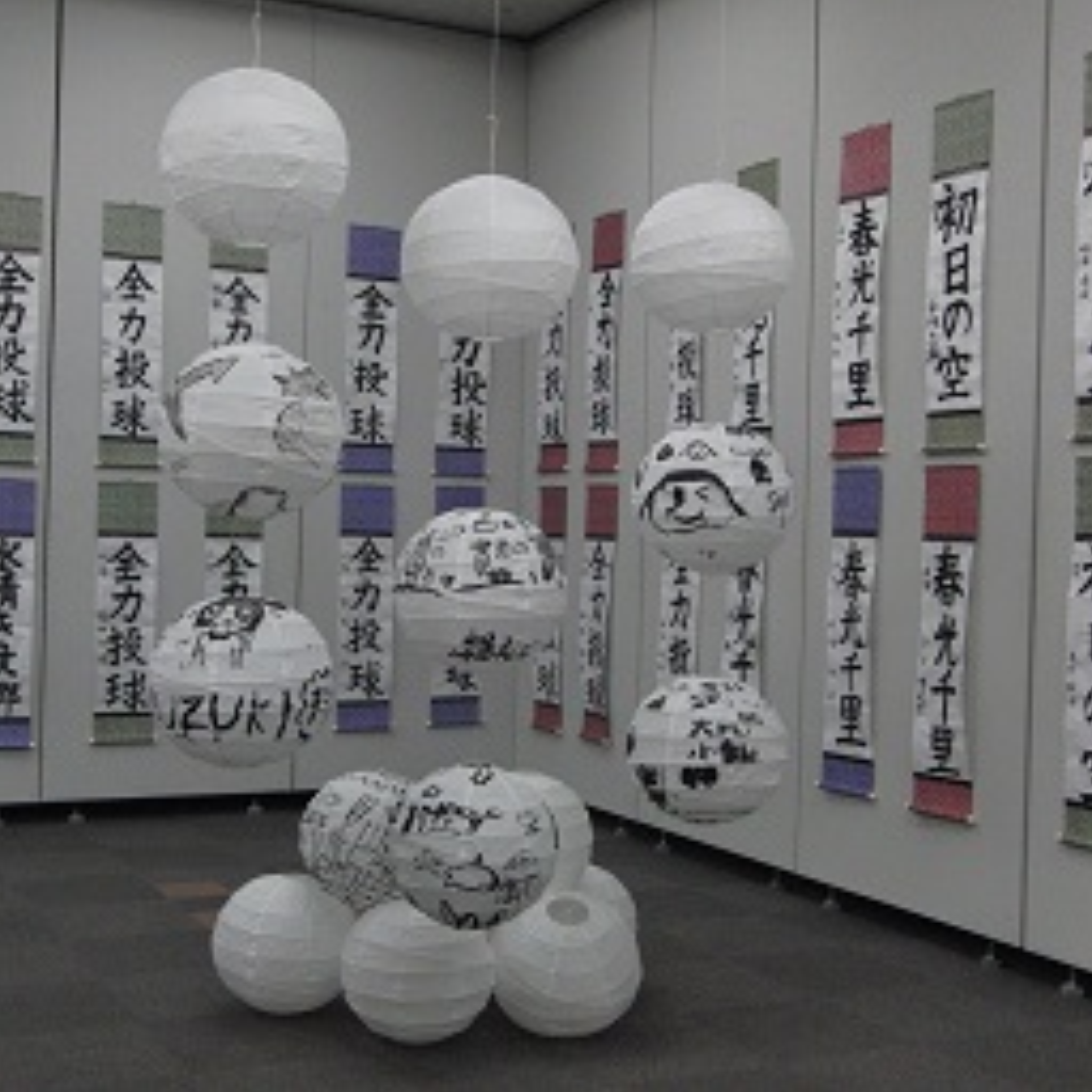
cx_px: 495
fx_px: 1749
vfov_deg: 34.7
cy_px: 542
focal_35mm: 49
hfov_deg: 34.7
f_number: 3.1
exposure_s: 1/100
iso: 400
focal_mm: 7.2
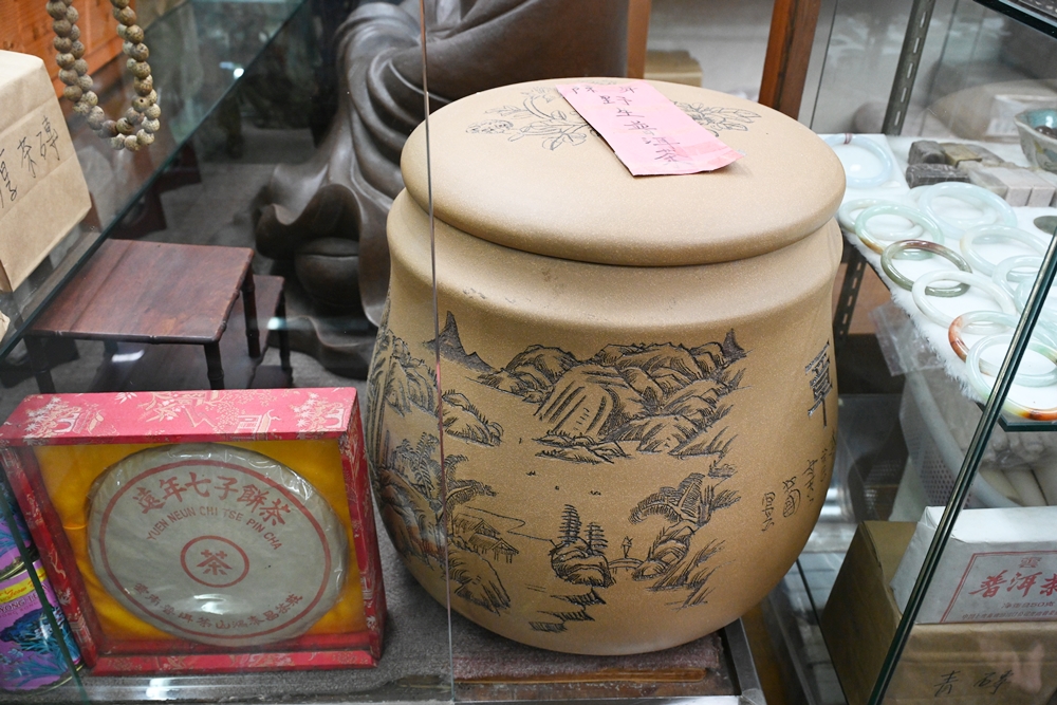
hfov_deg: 61.9
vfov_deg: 43.6
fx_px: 881
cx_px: 528
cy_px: 352
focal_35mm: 30
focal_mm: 30
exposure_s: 1/80
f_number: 7.1
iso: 3200
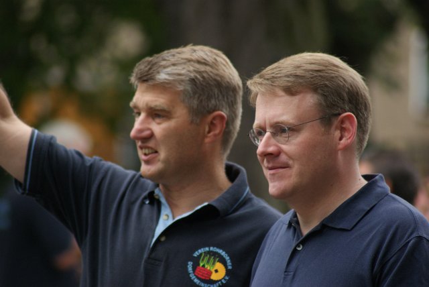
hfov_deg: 4.9
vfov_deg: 3.3
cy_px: 144
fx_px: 5009
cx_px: 214
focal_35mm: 420
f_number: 5.6
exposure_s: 1/500
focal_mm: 280
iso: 400
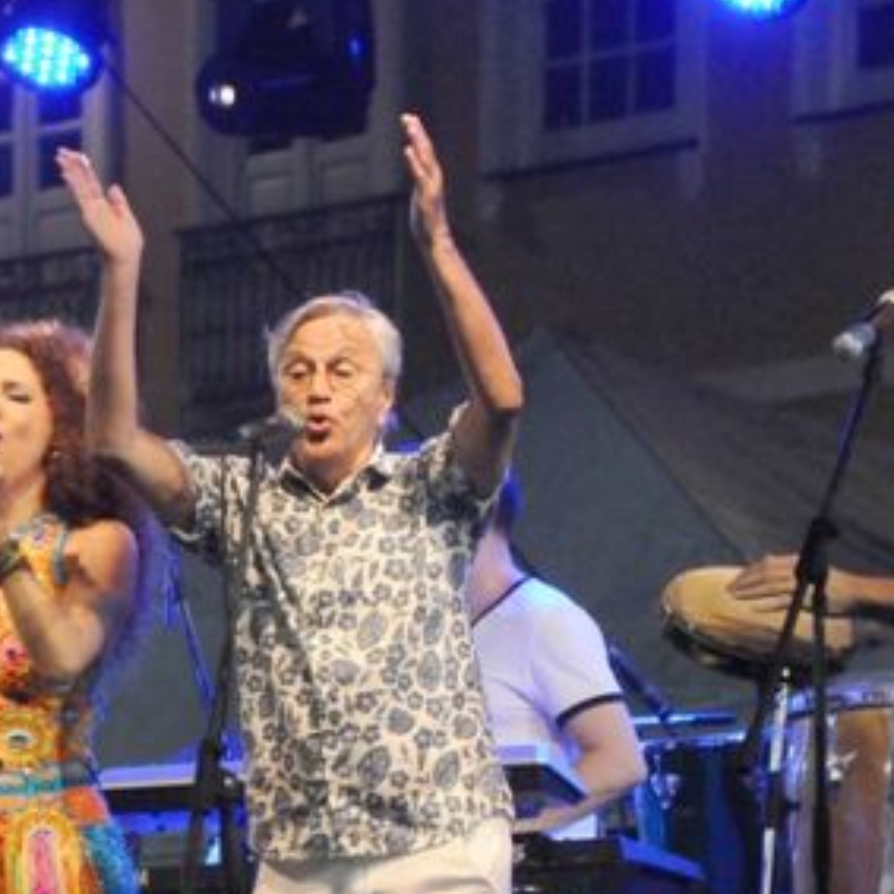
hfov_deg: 5.1
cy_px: 644
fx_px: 10113
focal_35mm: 346
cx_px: 275
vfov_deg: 5.1
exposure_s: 1/250
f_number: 5.6
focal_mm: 105
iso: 3200
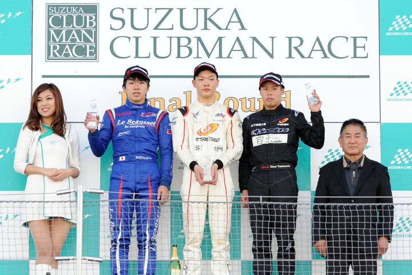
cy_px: 138
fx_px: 2060
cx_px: 206
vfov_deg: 7.6
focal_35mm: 180
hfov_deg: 11.4
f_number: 8
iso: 800
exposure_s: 1/250
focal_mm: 180
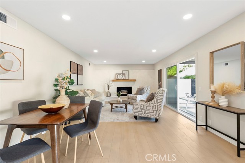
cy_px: 82
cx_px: 122
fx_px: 109
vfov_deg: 73.7
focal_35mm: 16
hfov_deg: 96.8
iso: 160
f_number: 9
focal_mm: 16
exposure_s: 1/2
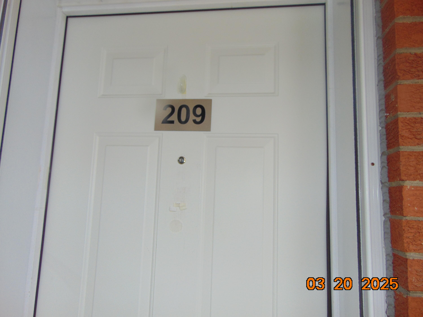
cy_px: 158
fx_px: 305
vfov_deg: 54.9
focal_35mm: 25
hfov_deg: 69.4
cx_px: 212
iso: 80
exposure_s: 1/50
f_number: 3
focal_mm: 4.5
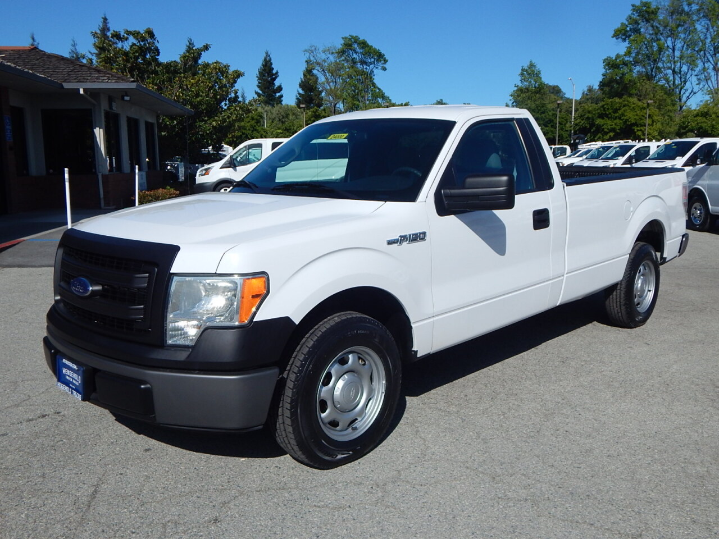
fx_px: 644
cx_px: 360
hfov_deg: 58.4
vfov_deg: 45.4
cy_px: 270
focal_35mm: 31
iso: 125
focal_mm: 5.6
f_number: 6.5
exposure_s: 1/1250
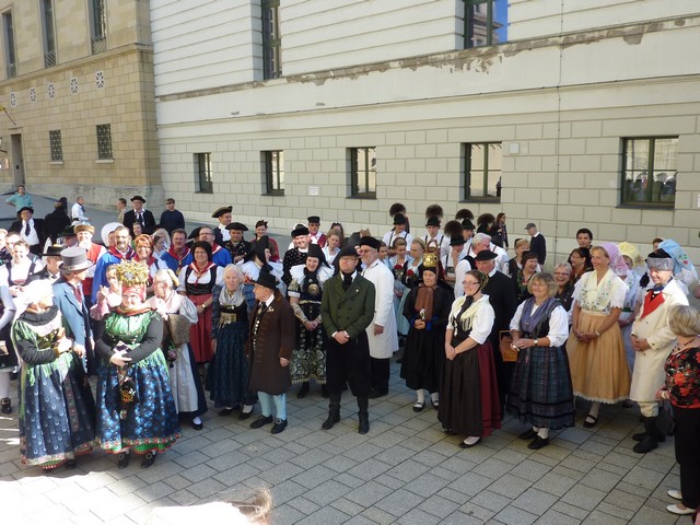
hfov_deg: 61.7
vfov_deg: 48.2
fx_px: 586
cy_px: 262
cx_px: 350
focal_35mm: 29
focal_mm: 4.1
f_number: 4
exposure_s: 1/125
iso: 80
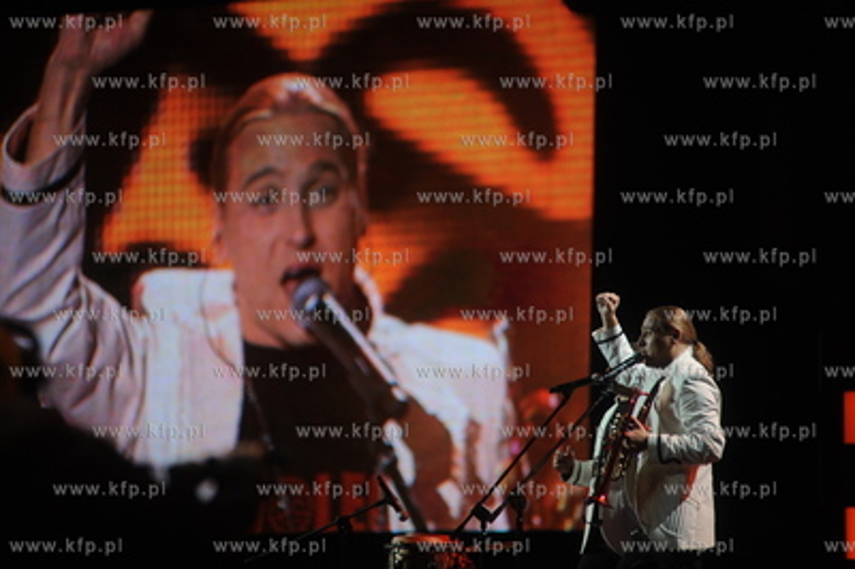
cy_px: 284
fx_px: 4746
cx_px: 428
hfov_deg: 10.3
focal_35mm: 200
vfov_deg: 6.9
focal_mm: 200
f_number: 2.8
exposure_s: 1/200
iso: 800
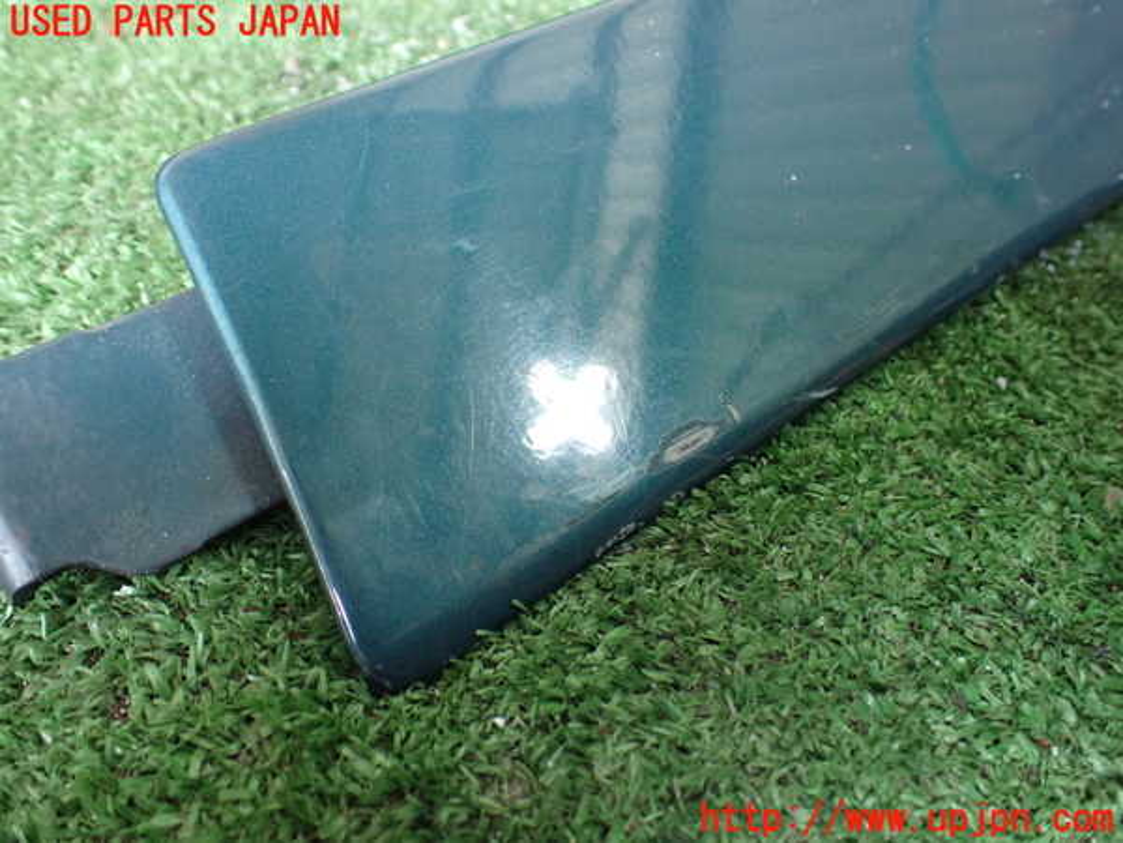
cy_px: 422
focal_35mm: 30
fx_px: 973
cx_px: 562
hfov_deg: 60.0
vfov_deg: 46.8
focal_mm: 5.4
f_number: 2.3
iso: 800
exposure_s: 1/80
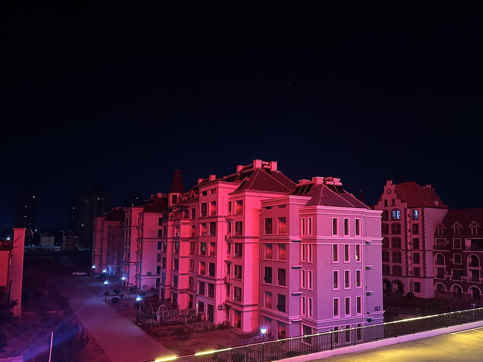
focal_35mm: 29
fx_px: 405
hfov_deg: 61.4
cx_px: 276
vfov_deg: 48.1
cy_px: 203
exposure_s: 1/25
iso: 1250
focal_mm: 6.86
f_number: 1.78
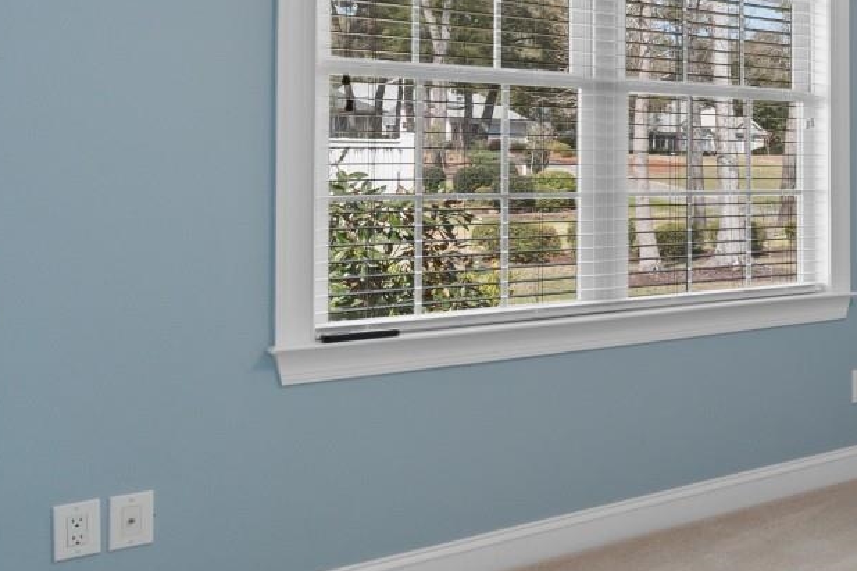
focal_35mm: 42
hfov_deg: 34.5
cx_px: 1085
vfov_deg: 31.3
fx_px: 1000
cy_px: 146
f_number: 4.8
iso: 100
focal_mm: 11
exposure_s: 1/6
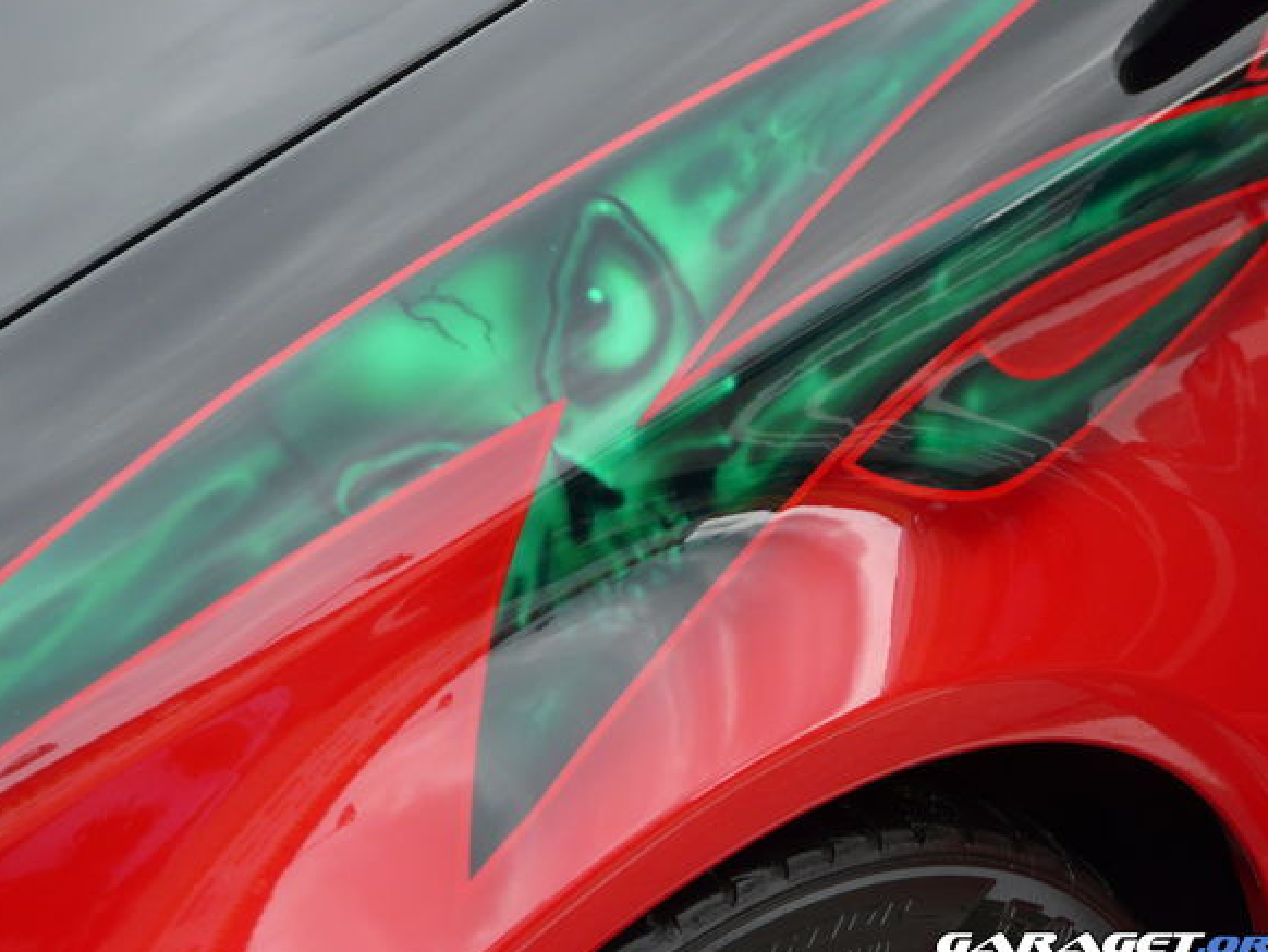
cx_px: 612
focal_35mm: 155
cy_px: 442
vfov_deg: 9.6
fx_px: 5680
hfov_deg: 12.7
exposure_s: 1/125
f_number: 4
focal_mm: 23.1
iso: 100
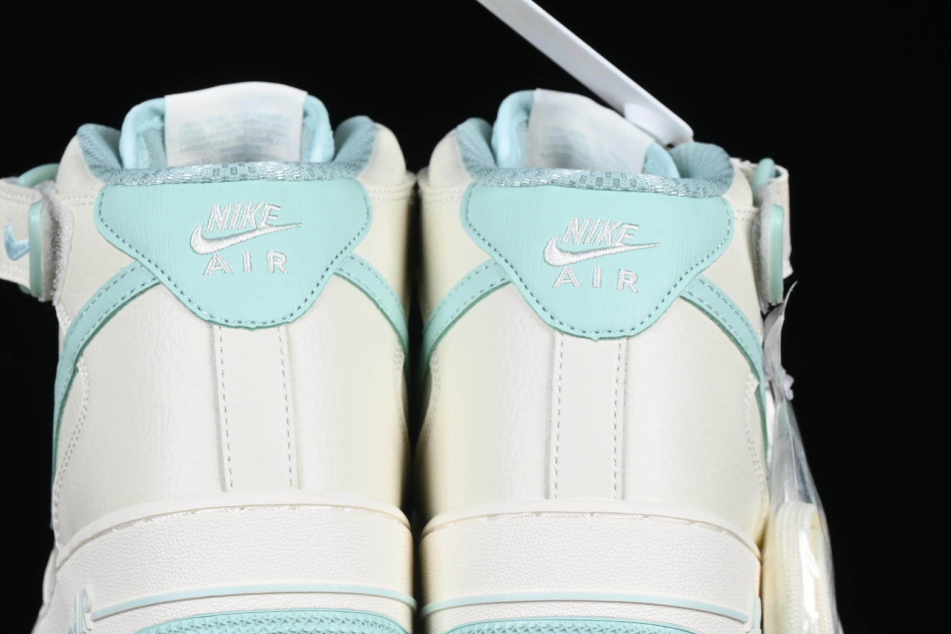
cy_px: 353
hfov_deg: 15.4
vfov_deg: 10.3
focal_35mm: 133
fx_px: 3513
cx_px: 454
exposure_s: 1/80
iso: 160
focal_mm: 50
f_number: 8
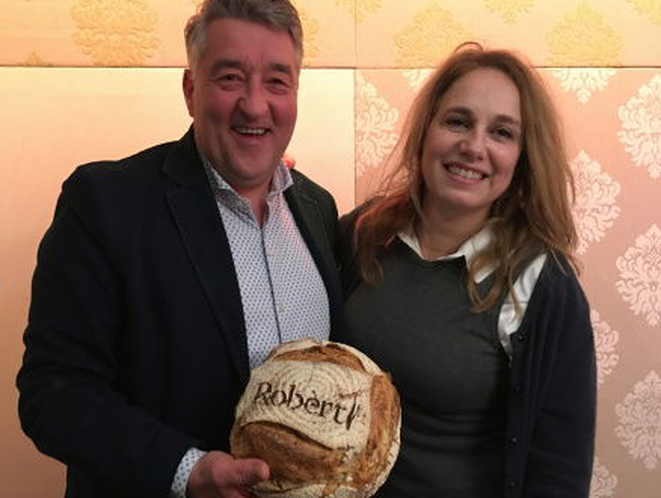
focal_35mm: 33
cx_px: 312
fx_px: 631
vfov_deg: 43.0
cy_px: 274
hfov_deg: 55.2
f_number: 2.2
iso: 125
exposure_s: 1/4
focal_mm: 4.15
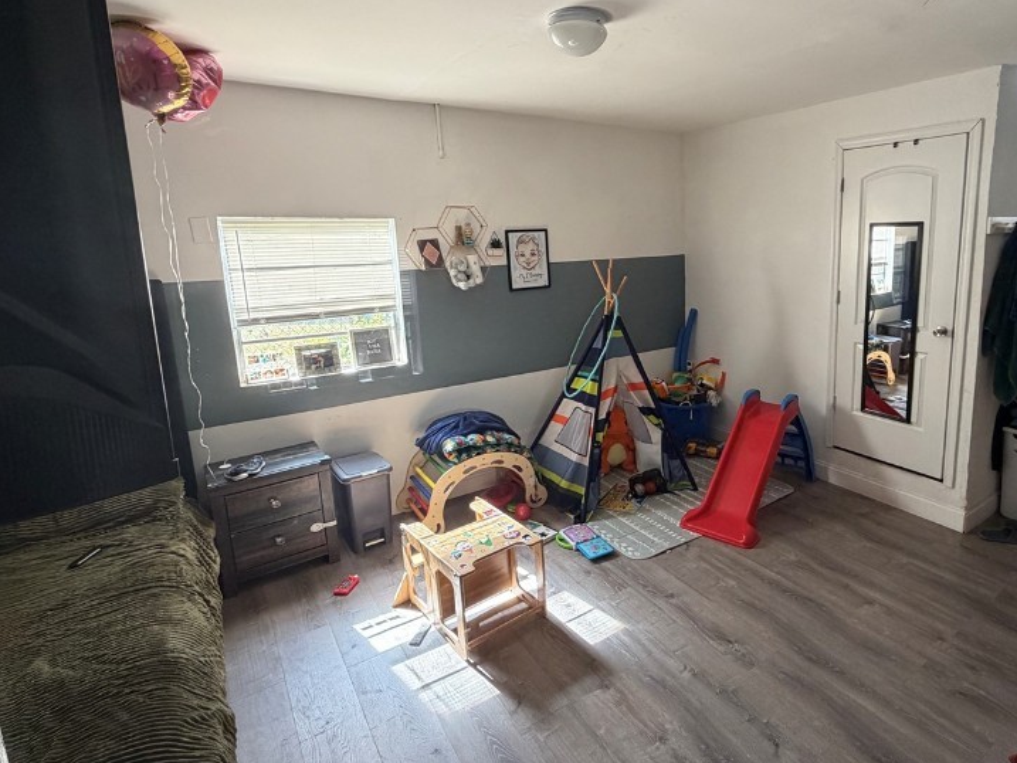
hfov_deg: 80.3
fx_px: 588
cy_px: 336
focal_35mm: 20
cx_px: 633
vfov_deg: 65.8
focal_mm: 2.22
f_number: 2.2
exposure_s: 1/121
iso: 250
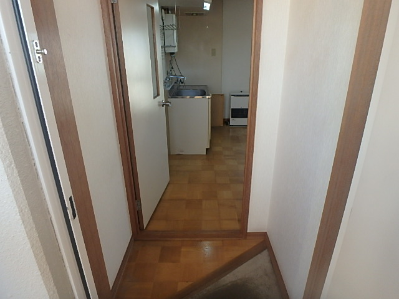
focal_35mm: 21
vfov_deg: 63.4
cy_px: 150
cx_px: 200
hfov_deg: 79.0
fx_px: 242
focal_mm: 3.7
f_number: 3.5
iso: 200
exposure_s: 1/60
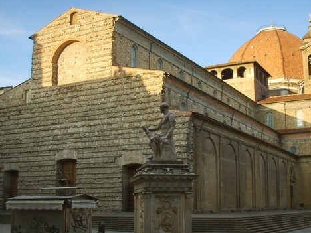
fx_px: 449
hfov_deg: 38.1
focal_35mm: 50
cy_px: 137
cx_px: 173
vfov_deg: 29.1
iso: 50
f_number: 3.5
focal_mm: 6.6
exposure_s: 1/250
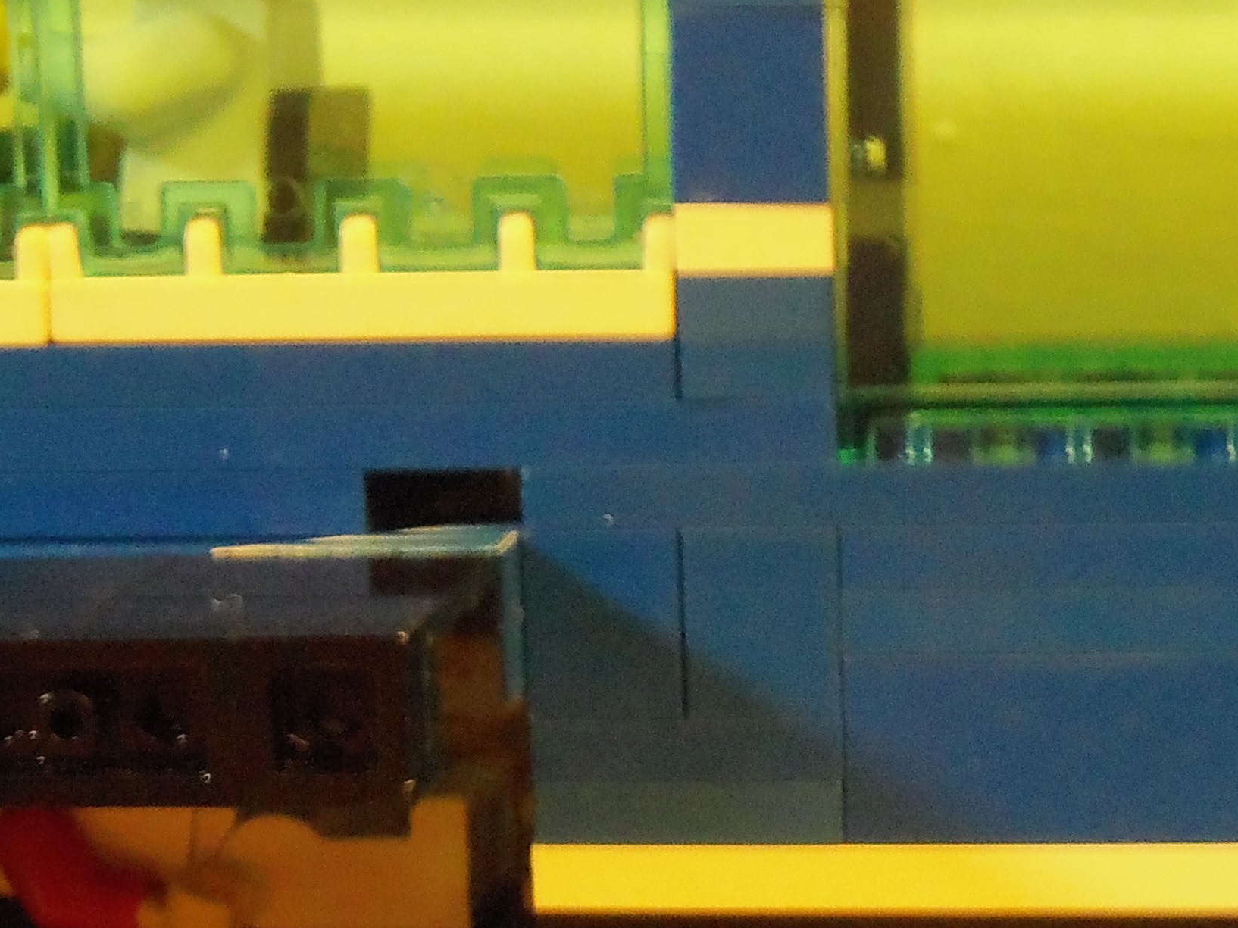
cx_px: 921
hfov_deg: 15.6
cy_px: 741
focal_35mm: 126
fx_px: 4506
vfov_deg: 11.7
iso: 400
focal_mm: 8.7
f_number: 3.8
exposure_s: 1/2
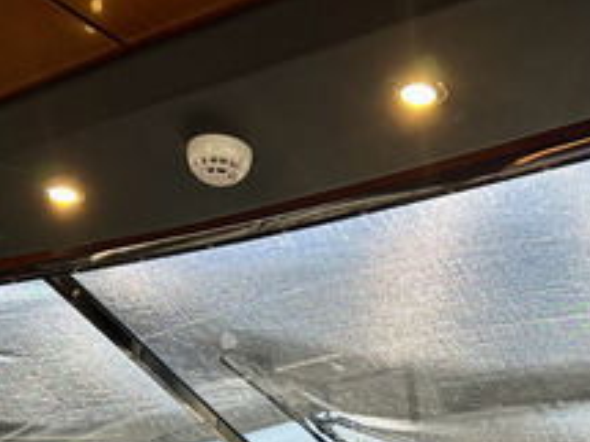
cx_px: 294
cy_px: 469
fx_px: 1039
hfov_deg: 31.7
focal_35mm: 61
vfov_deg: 22.8
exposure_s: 1/50
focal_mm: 5.7
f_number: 1.5
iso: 80
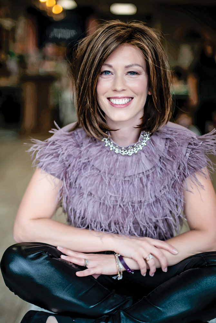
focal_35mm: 50
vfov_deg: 39.6
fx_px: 450
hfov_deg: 27.0
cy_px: 162
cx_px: 108
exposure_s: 1/2500
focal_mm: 50
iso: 640
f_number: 1.4
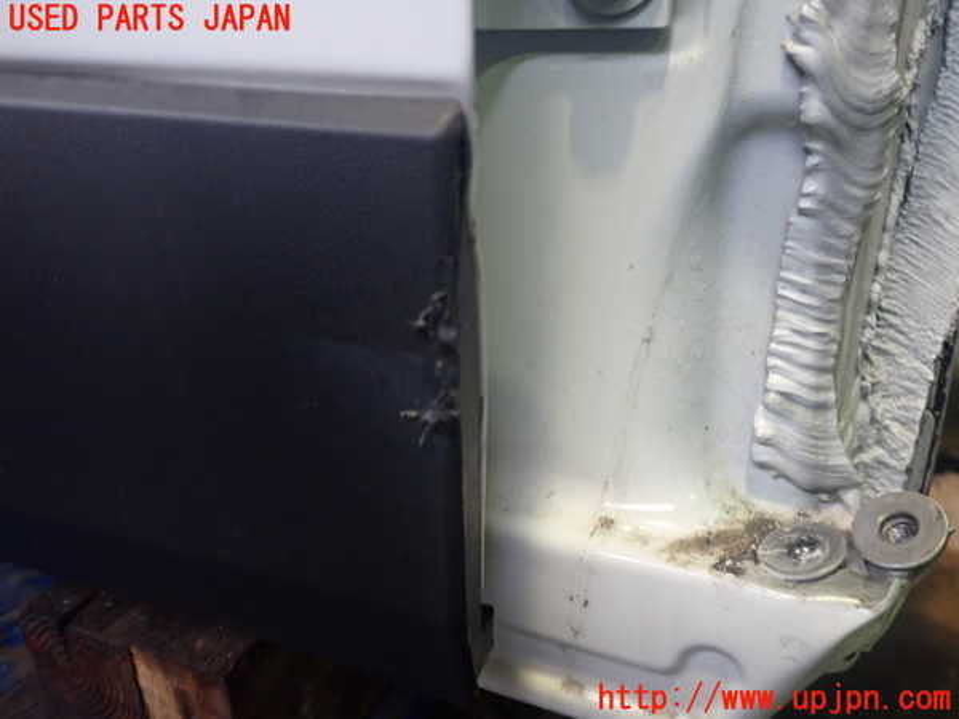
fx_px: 831
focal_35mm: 30
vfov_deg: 46.8
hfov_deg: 60.0
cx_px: 480
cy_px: 360
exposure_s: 1/60
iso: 400
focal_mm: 5.4
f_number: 2.3
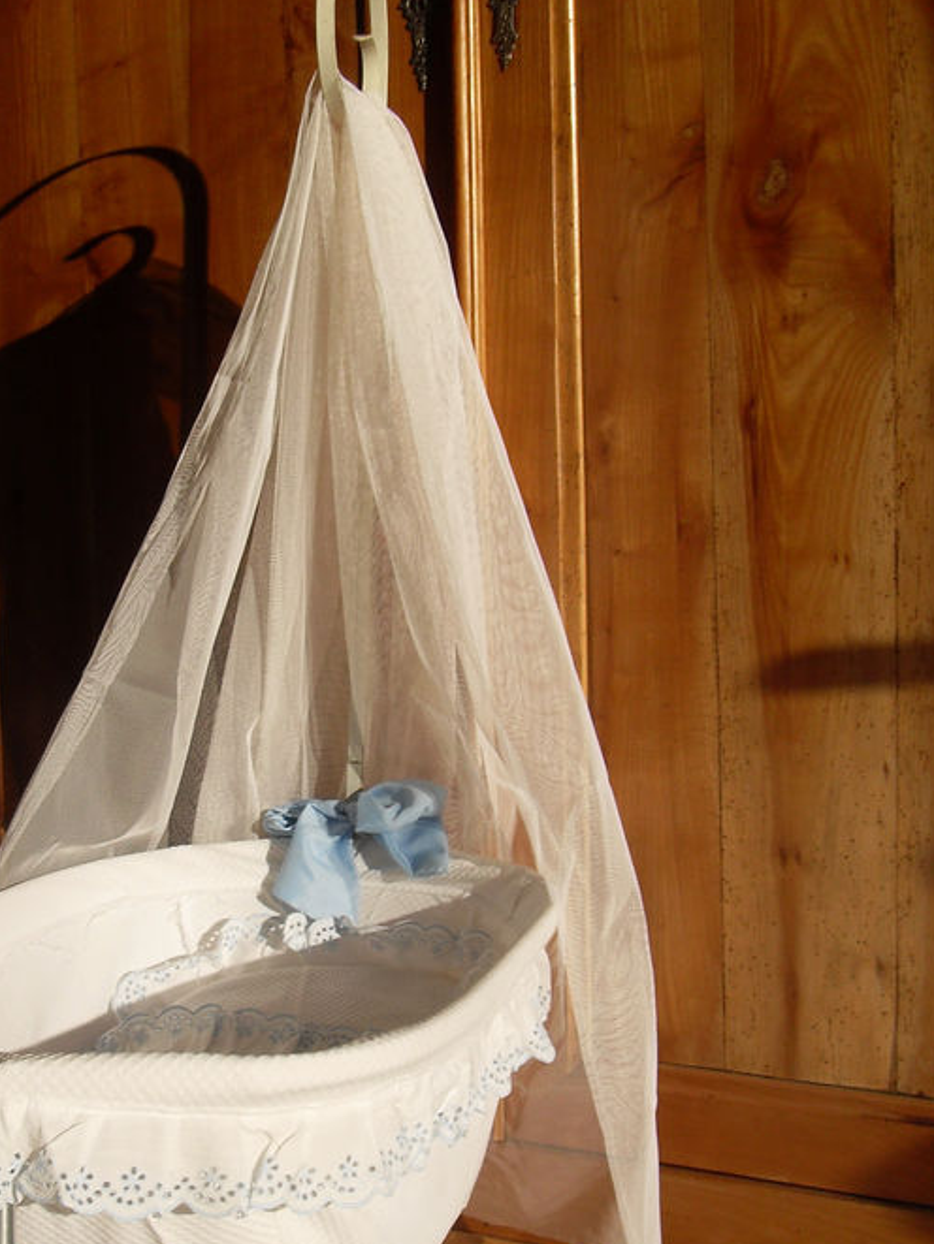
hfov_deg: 26.0
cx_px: 326
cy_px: 873
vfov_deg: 33.9
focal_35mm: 56
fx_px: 2014
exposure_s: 1/180
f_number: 8.9
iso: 80
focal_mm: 6.3
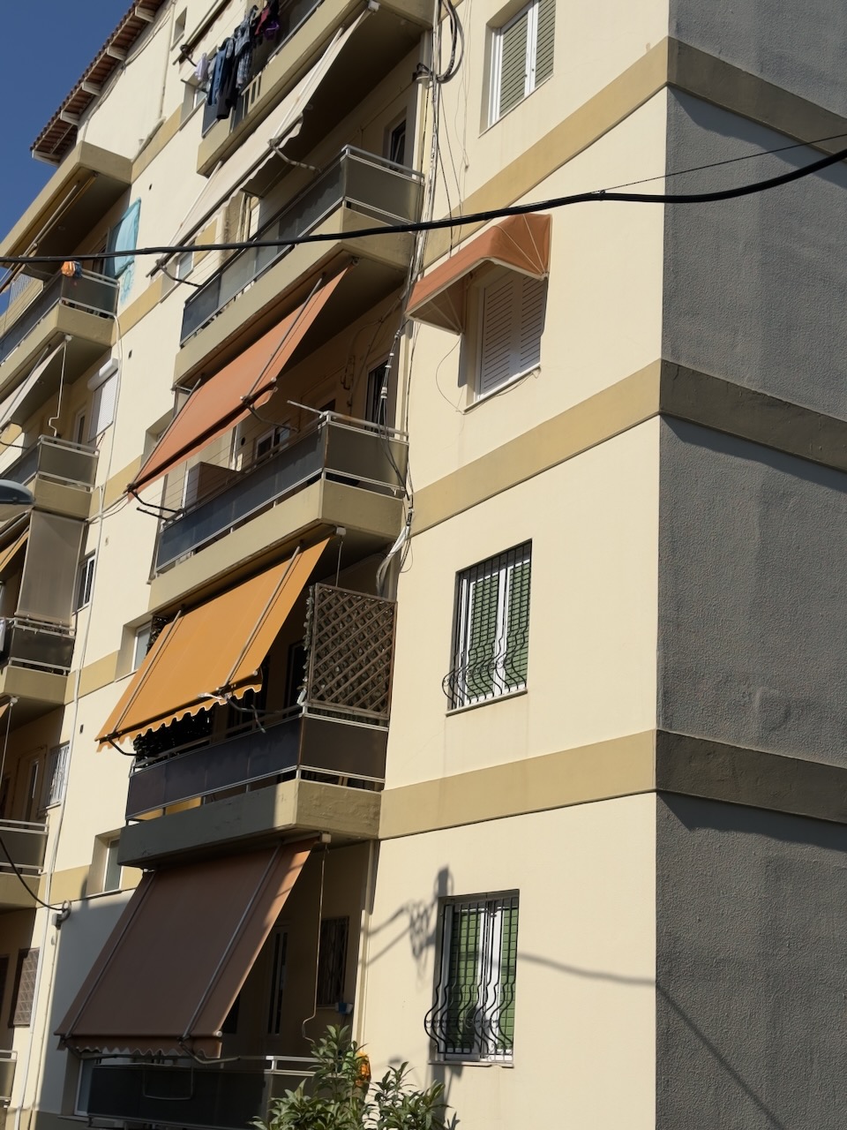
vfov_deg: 39.7
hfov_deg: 30.3
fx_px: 1566
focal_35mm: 48
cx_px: 424
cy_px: 565
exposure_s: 1/9804
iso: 64
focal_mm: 6.86
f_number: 1.78
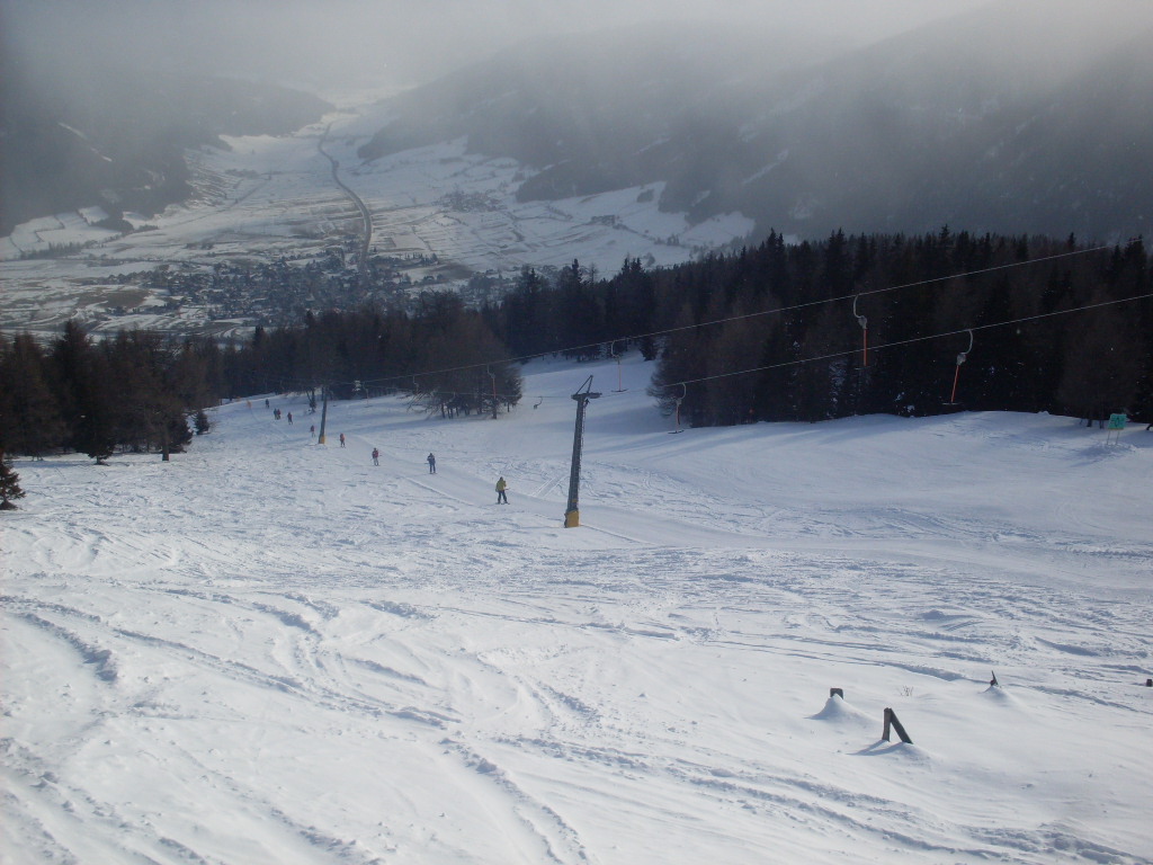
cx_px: 576
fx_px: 1266
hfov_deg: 49.0
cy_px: 432
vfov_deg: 37.7
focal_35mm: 38
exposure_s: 1/350
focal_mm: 6.3
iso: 80
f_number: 8.4
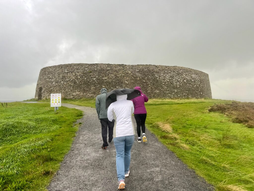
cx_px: 127
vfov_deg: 53.1
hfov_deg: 67.3
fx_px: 191
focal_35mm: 26
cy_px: 96
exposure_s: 1/121
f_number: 1.5
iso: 40
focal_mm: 5.7
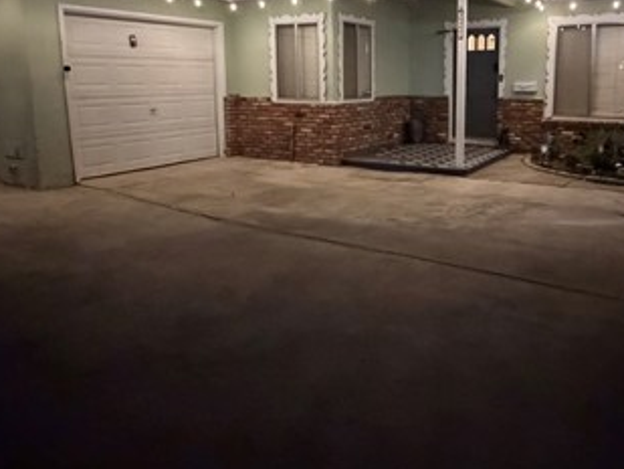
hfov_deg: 60.8
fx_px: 523
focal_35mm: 29
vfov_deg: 47.4
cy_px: 154
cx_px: 392
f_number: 2.2
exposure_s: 1/21
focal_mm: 2.22
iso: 3200
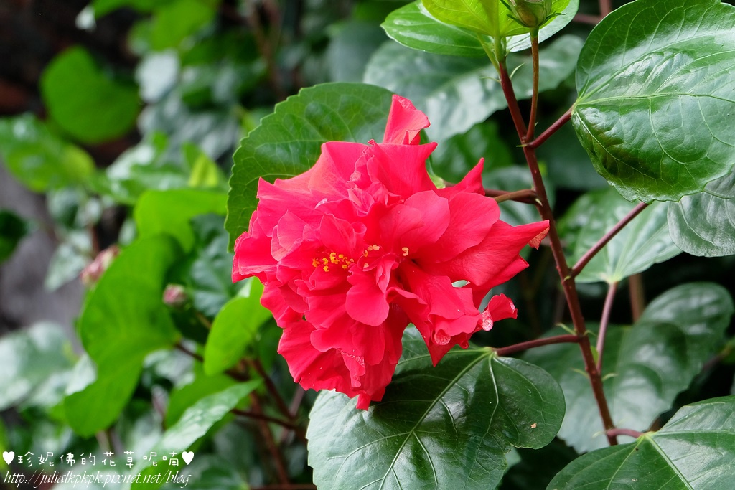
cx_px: 368
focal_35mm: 75
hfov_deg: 27.0
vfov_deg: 18.2
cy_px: 245
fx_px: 1531
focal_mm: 50
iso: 800
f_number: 5.6
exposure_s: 1/420
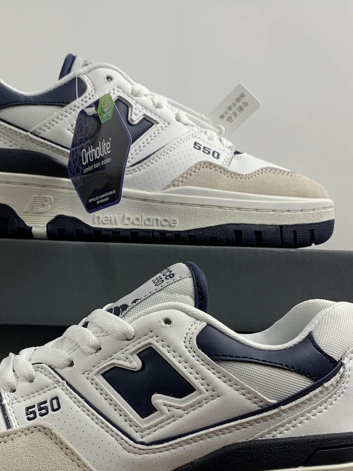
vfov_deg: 37.3
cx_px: 116
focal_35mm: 51
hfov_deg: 28.4
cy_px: 284
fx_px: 693
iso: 50
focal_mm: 4.25
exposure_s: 1/121
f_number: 1.8
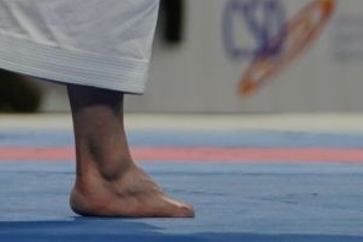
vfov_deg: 1.7
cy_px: -236
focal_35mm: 801
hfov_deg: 2.6
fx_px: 8076
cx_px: -350
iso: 500
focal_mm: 132
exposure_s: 1/500
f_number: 2.8
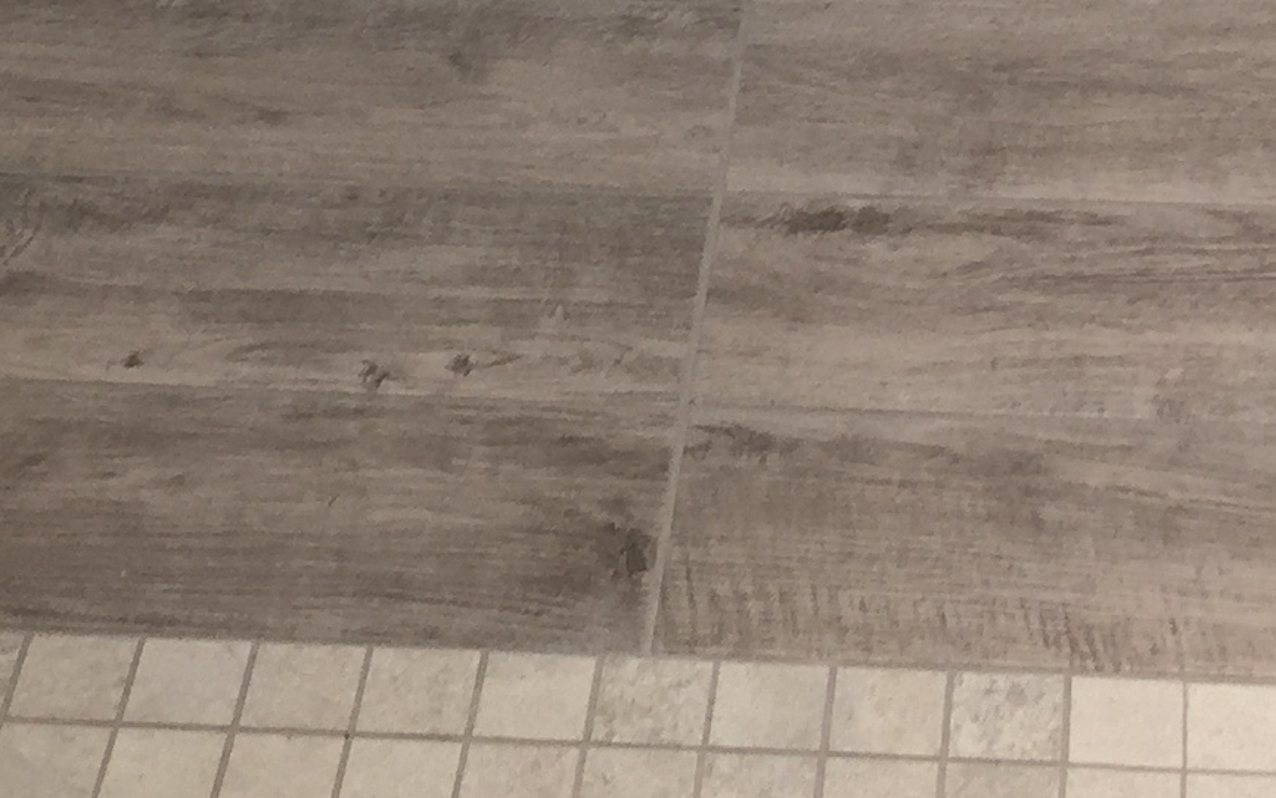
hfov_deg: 18.0
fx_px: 4035
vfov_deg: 10.9
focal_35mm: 116
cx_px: 751
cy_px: -378
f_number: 2.2
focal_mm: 4.15
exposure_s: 1/60
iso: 32
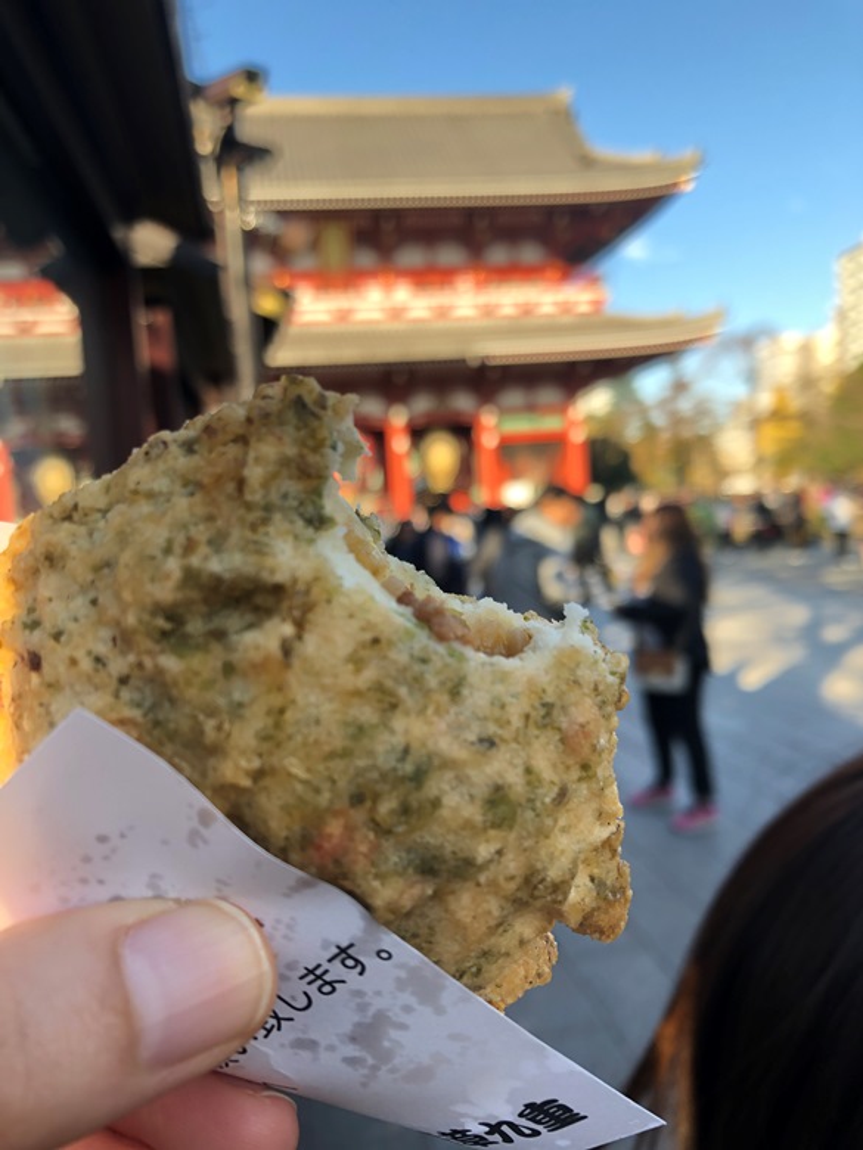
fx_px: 931
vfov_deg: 63.4
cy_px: 575
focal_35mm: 28
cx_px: 432
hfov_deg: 49.7
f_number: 1.8
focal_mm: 3.99
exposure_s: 1/169
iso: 20
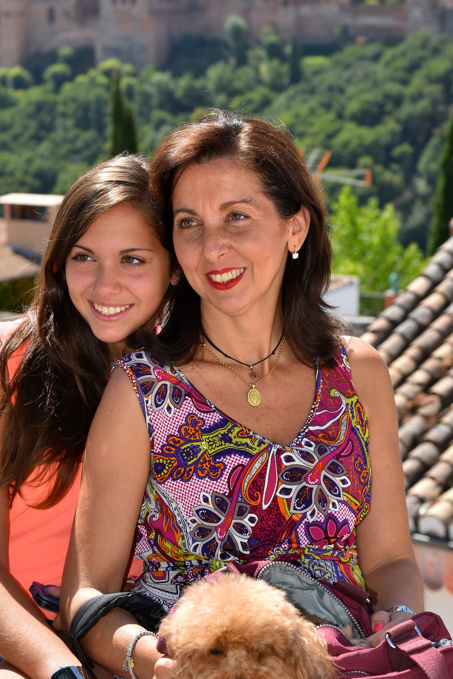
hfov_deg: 14.5
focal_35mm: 94
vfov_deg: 21.7
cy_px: 351
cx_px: 169
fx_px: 1774
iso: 100
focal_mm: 75
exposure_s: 1/250
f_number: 7.1
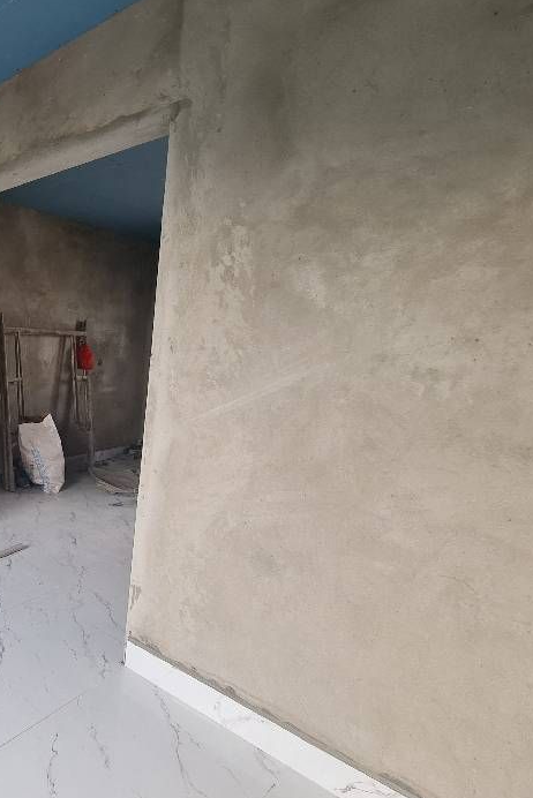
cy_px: 419
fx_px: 444
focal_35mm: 20
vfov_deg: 83.9
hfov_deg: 47.6
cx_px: -33
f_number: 2.2
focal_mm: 2.2
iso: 64
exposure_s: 1/100
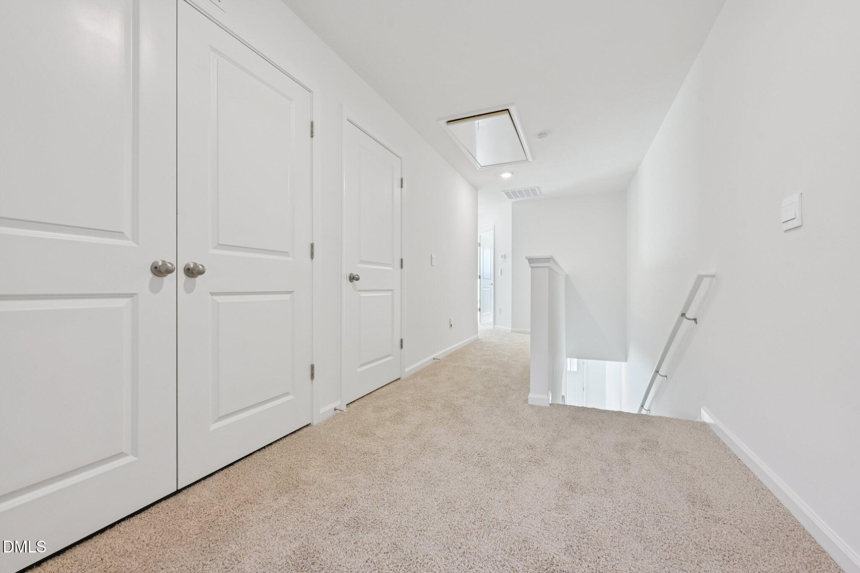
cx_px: 430
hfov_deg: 104.3
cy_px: 286
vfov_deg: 81.2
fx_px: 334
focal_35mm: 14
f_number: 8
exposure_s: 1/40
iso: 400
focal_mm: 14
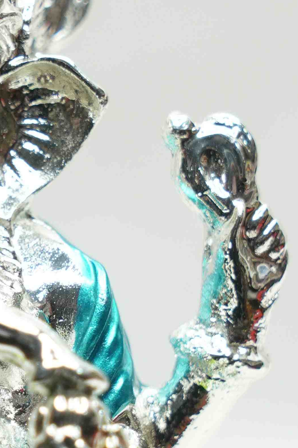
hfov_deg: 2.9
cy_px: 303
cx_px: -57
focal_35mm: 467
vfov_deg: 4.4
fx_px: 5801
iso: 400
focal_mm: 105
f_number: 7.1
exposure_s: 1/50
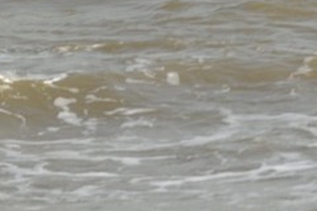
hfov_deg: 1.1
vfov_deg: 0.7
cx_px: 1004
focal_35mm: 1897
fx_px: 16703
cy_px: -257
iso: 100
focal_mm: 190
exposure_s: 1/320
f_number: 5.3
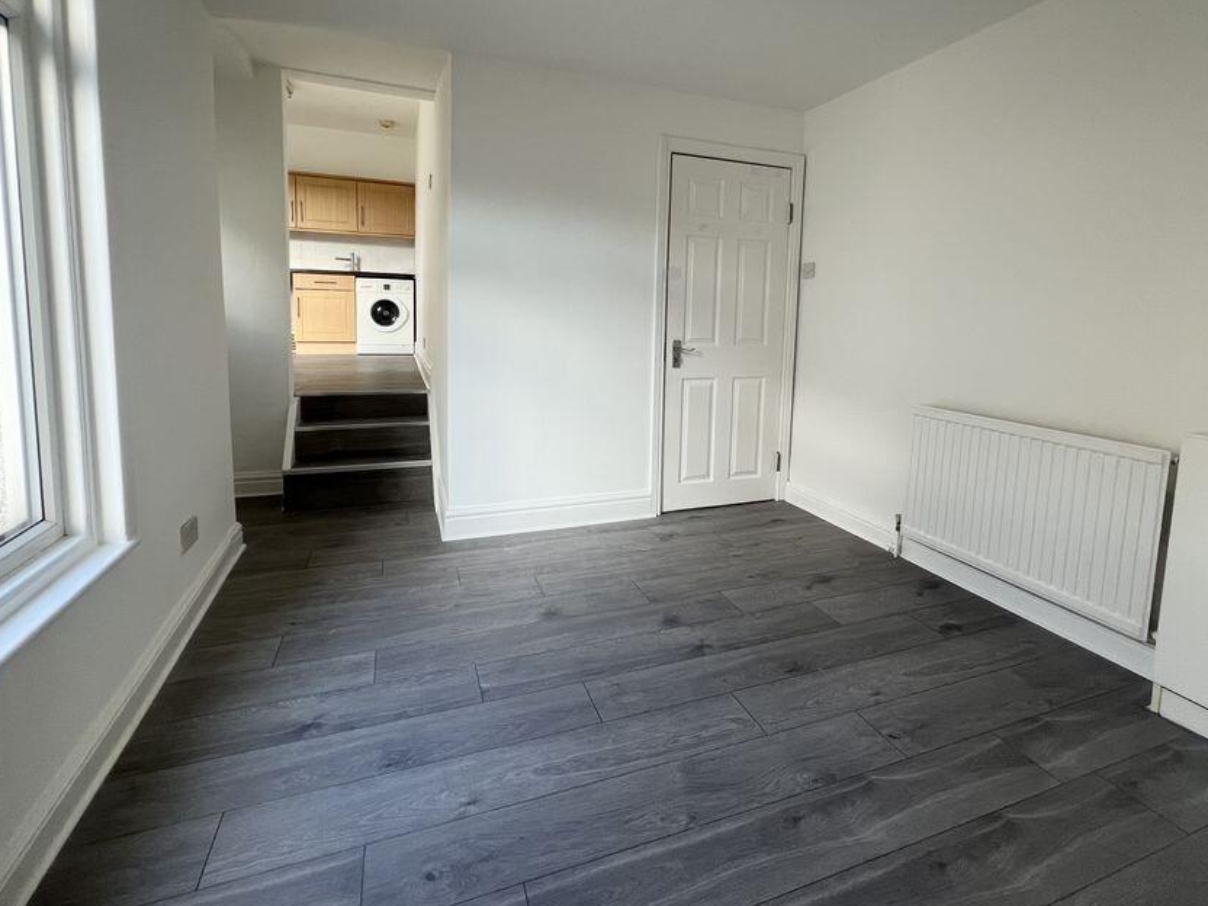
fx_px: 558
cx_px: 630
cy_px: 370
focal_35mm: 16
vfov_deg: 77.4
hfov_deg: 94.4
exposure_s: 1/99
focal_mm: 1.57
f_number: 1.8
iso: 100
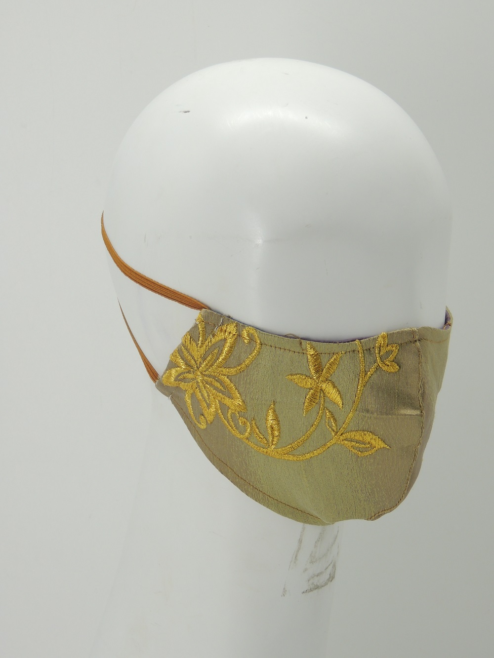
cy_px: 329
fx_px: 2759
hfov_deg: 10.2
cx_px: 247
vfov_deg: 13.6
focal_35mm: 145
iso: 180
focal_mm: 25.8
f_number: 4.4
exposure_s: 1/125
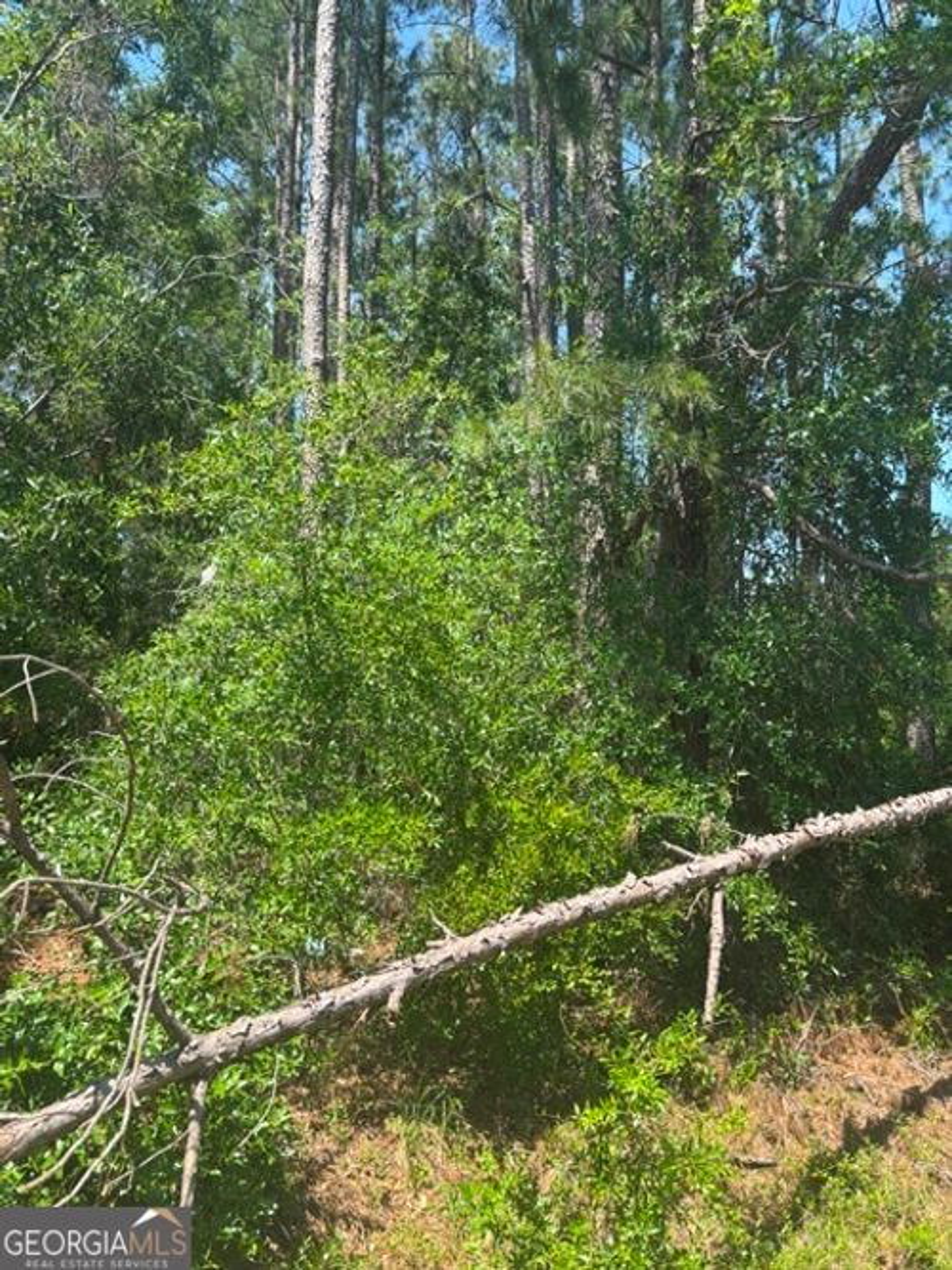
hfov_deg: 53.0
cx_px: 476
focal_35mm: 26
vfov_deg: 67.3
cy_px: 635
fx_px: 954
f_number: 1.6
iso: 50
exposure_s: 1/1007
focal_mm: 5.96
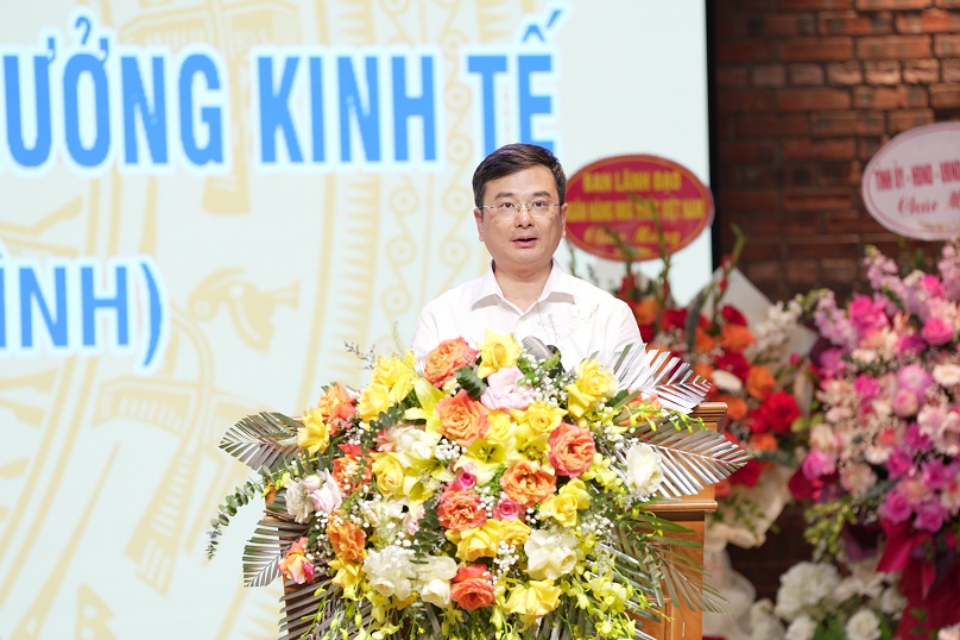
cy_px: 320
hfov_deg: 10.3
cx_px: 480
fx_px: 5331
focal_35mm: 200
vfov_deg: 6.9
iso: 125
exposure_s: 1/30
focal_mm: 200
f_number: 3.2
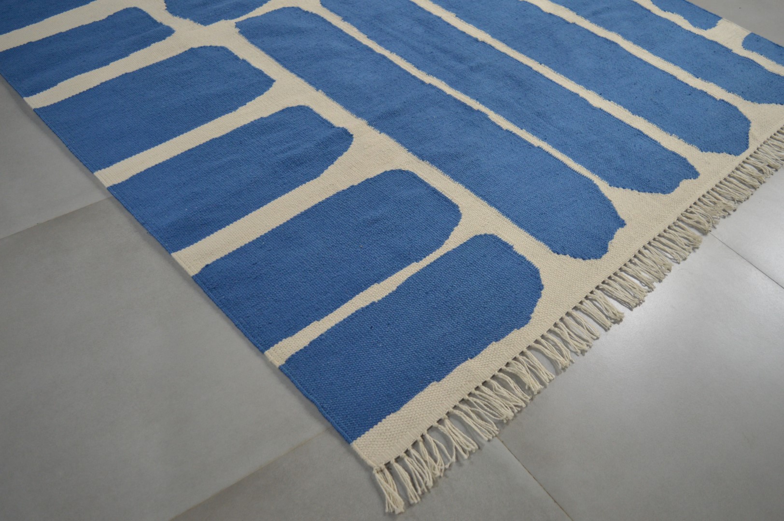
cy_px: 260
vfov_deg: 39.9
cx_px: 392
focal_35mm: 33
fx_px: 718
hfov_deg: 57.3
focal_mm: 22
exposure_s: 1/60
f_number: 3.8
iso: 720
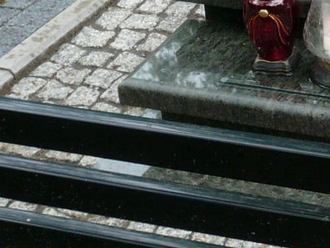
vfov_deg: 13.5
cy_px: -75
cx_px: 478
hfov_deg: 17.0
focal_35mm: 106
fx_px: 1011
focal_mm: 4.6
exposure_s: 1/125
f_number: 2.8
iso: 100
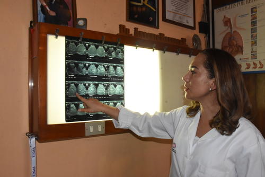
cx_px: 132
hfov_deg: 61.9
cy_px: 88
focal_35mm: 30
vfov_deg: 43.7
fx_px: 221
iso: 2500
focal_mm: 20
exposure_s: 1/20
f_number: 14
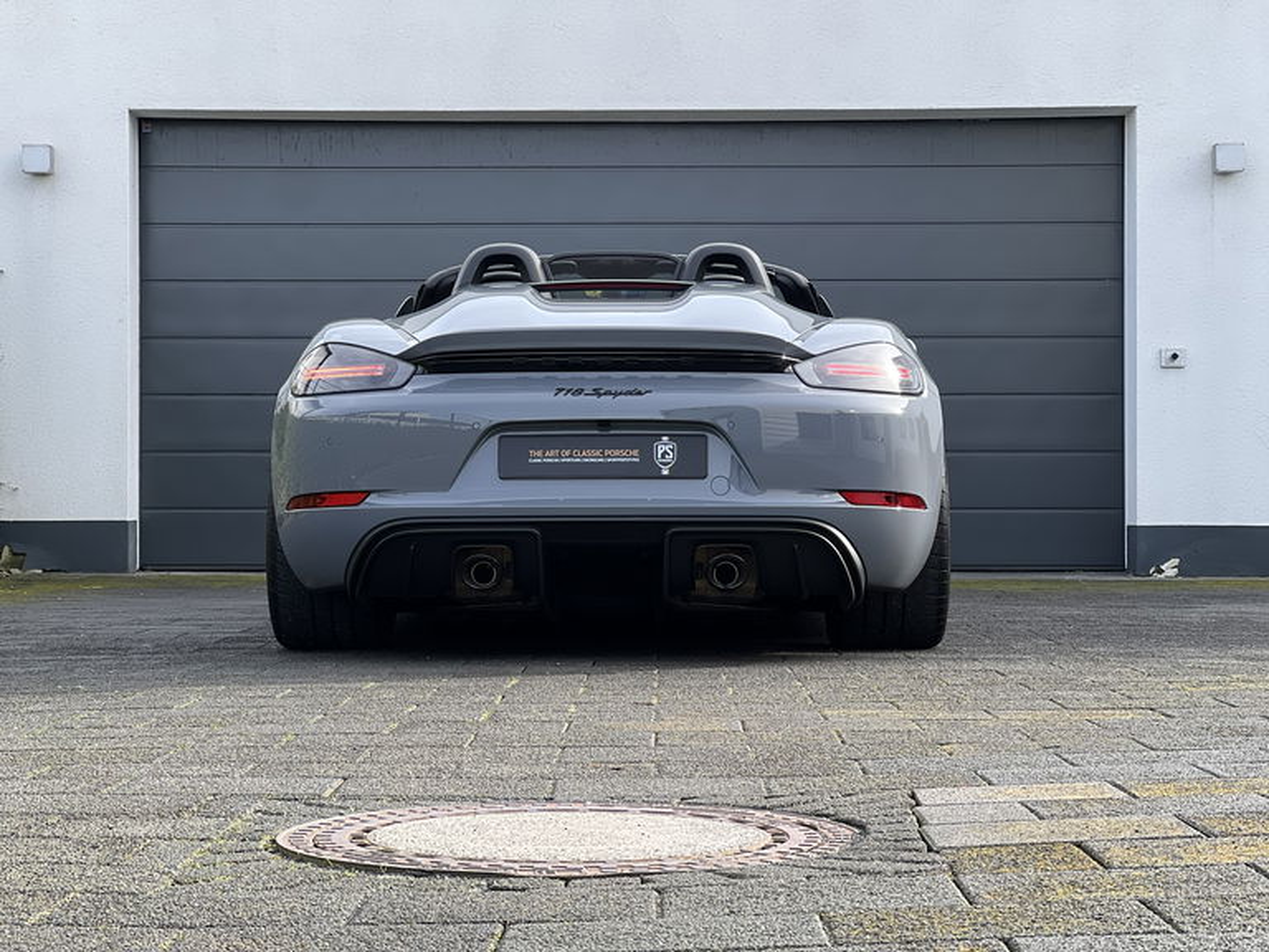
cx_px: 634
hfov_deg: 25.3
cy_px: 476
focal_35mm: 77
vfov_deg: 19.1
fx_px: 2823
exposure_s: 1/121
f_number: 2.8
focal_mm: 9
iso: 25
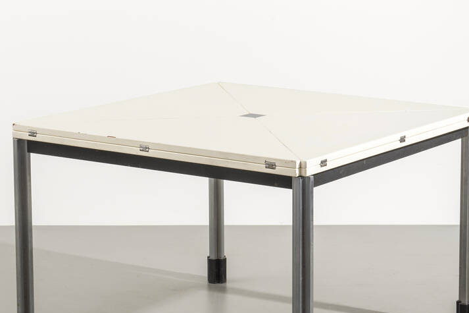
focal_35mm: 110
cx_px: 239
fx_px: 1433
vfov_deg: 12.4
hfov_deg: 18.6
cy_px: 217
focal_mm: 56
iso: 100
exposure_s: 1/200
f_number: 14
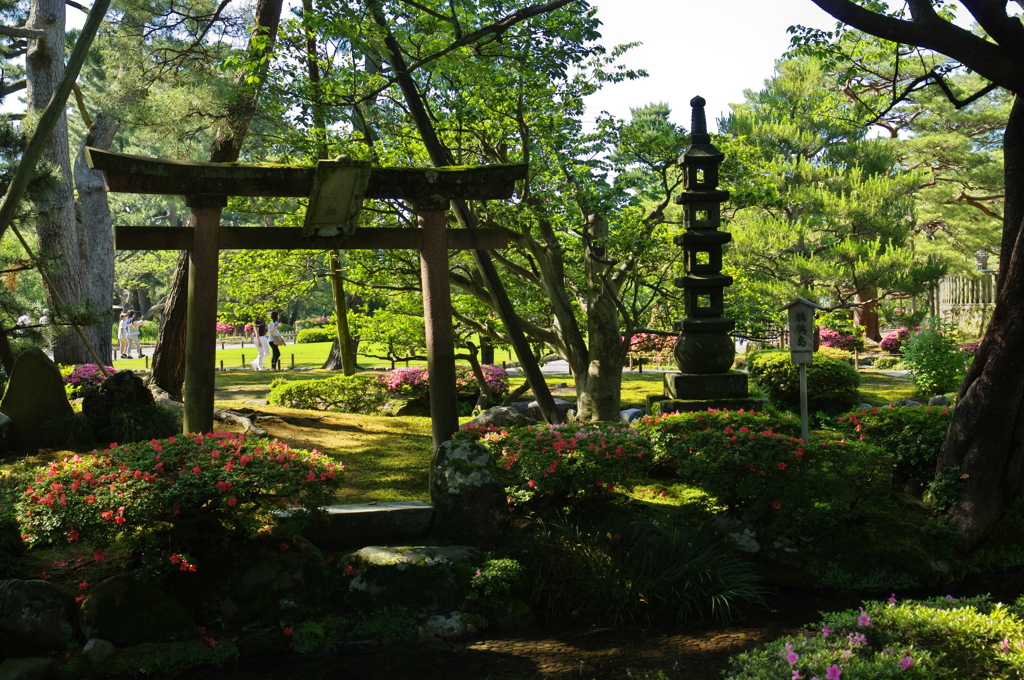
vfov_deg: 29.2
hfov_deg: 42.8
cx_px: 512
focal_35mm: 46
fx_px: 1307
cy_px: 340
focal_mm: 31
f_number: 8
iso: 250
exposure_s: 1/80
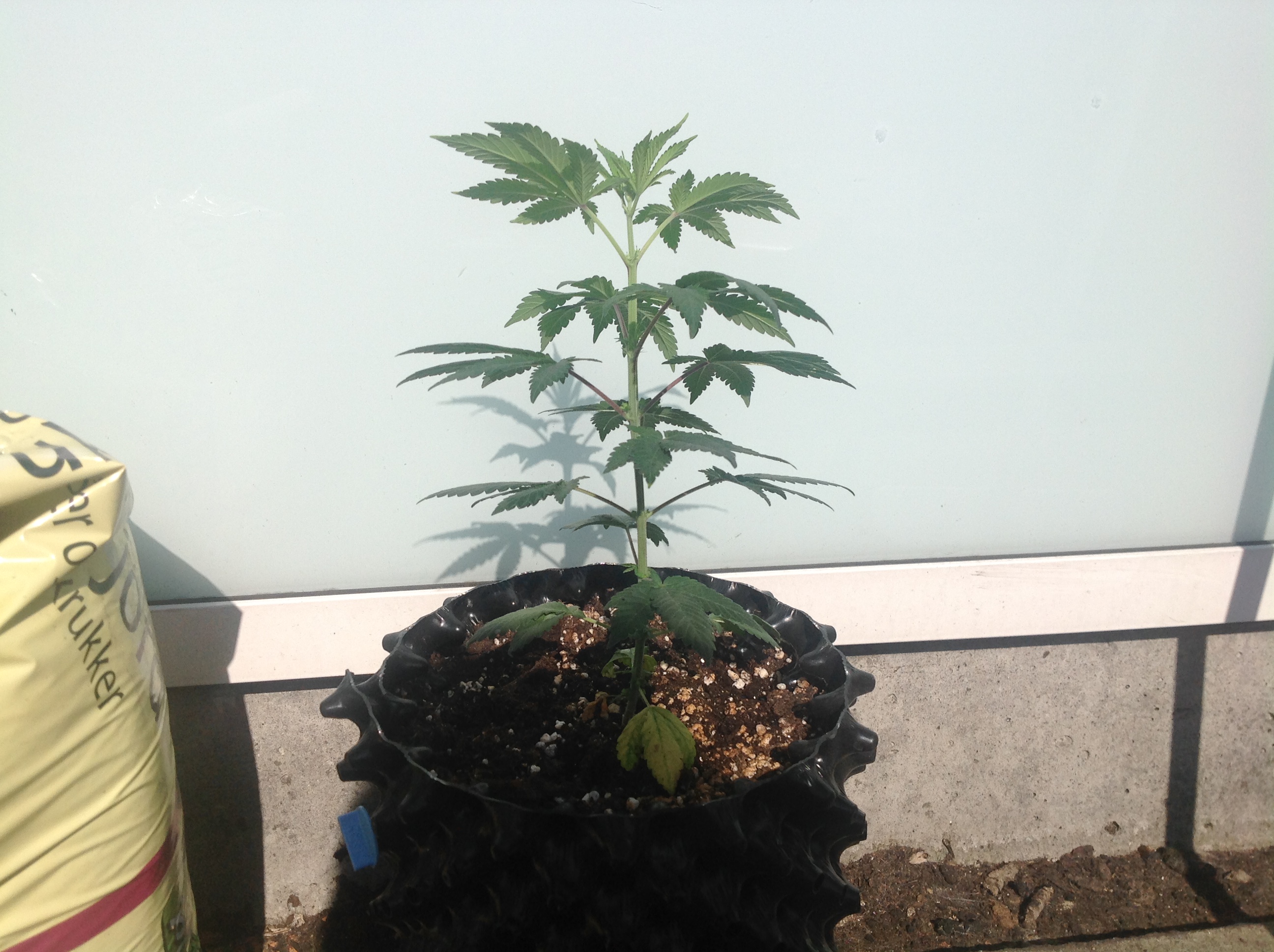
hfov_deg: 52.7
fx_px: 1286
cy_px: 476
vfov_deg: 40.6
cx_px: 637
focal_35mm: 35
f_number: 2.4
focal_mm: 4.28
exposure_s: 1/4329
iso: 50
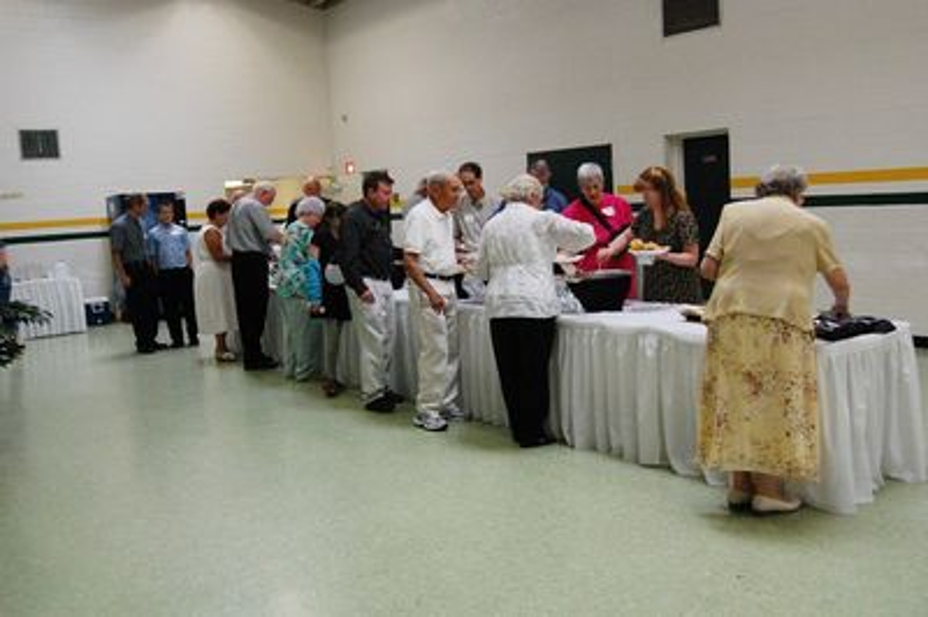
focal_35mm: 34
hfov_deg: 55.1
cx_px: 464
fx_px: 889
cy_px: 308
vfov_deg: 38.3
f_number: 5
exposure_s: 1/250
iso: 1600
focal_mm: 23
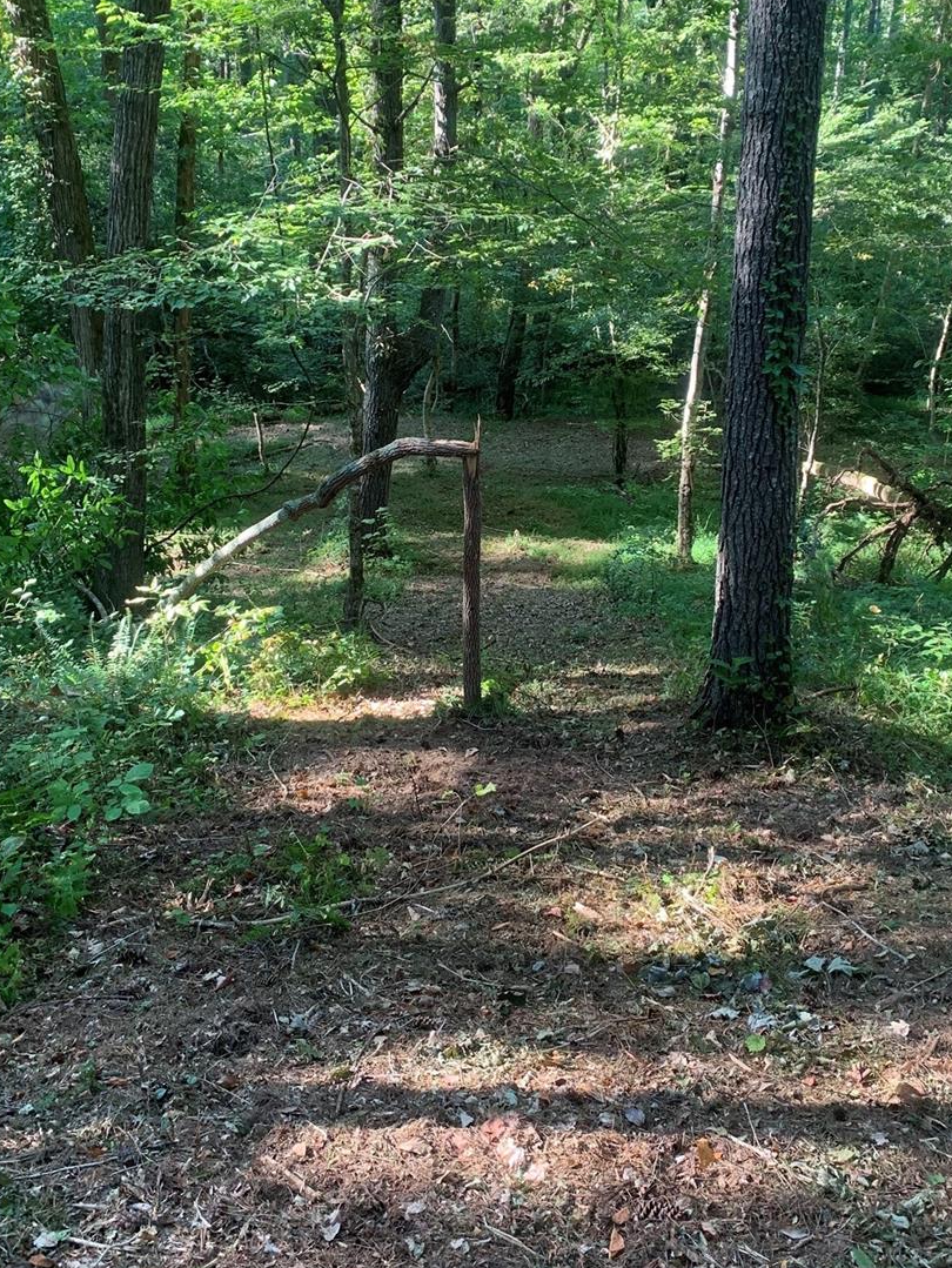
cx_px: 515
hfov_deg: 38.7
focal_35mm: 37
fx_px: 1356
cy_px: 545
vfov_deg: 50.0
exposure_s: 1/96
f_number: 1.8
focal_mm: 4.25
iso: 100
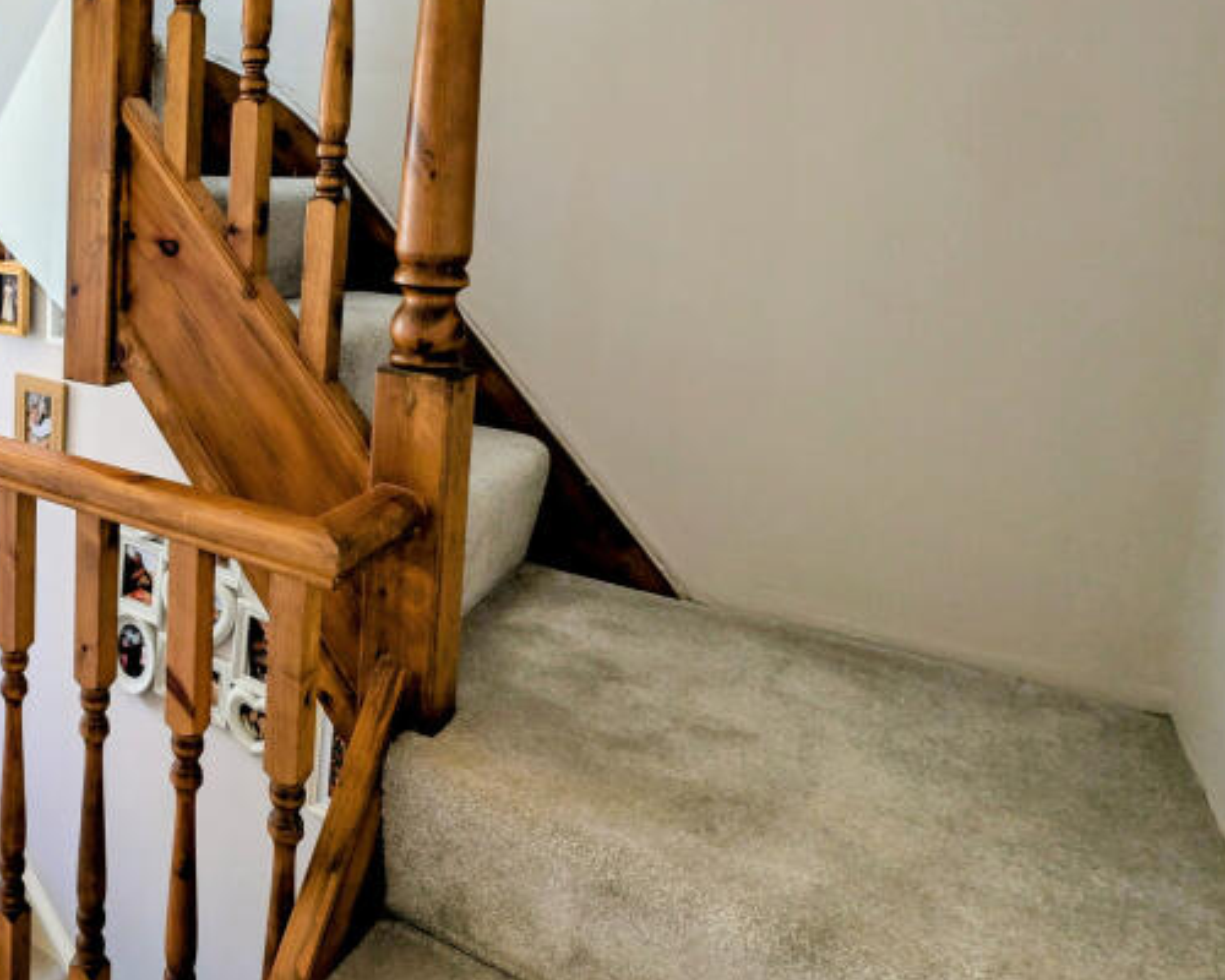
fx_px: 870
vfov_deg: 56.7
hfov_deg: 57.2
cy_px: 283
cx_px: 61
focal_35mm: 24
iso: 44
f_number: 1.95
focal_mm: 2.23
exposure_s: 1/117
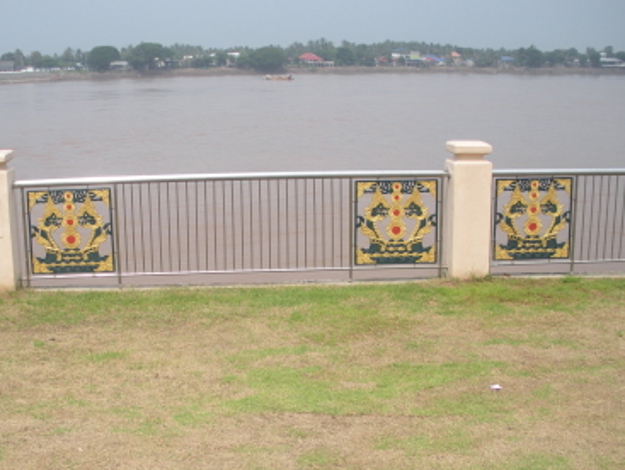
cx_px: 269
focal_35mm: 49
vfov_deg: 29.6
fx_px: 886
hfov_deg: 38.8
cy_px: 292
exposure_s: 1/689
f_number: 3.5
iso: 64
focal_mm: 6.3
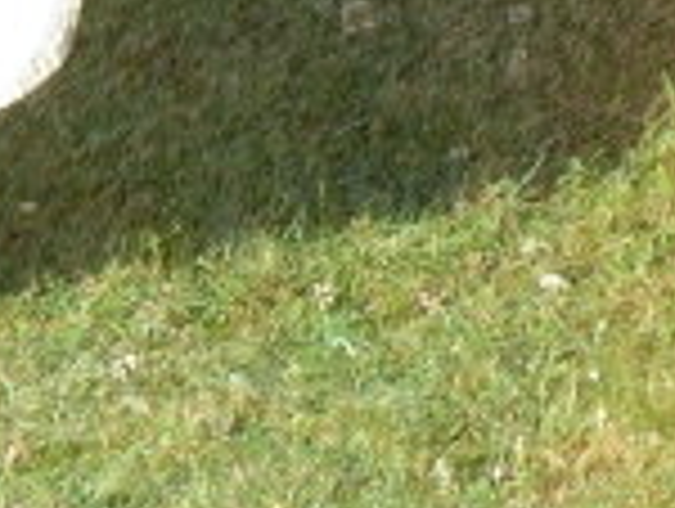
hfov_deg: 2.7
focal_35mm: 720
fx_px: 14062
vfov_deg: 2.1
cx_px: 1166
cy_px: -517
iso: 80
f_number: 4.5
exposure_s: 1/200
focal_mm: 27.8
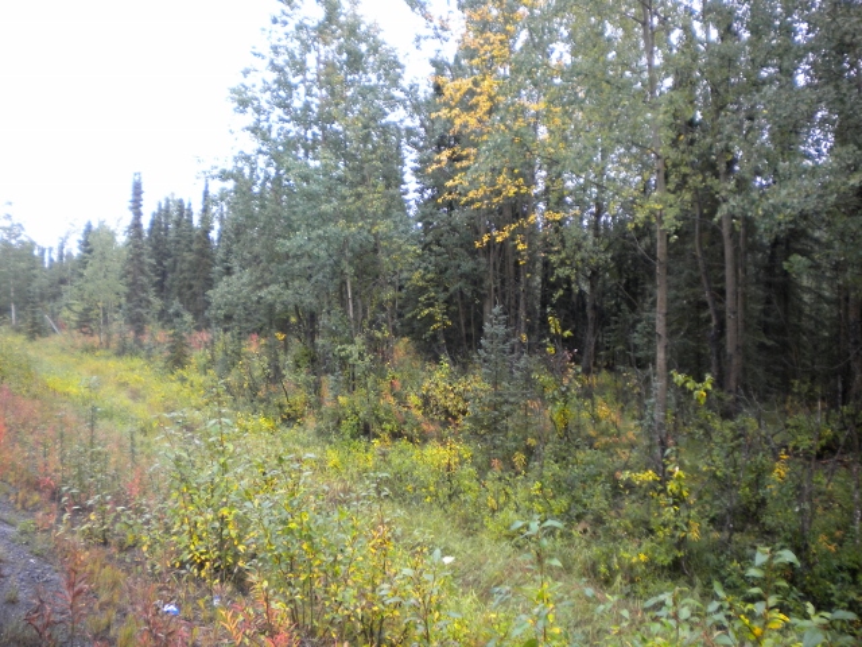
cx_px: 431
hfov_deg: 52.6
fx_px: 872
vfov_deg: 40.7
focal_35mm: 35
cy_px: 324
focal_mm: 6.3
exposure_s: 1/60.7
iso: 104
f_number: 3.1
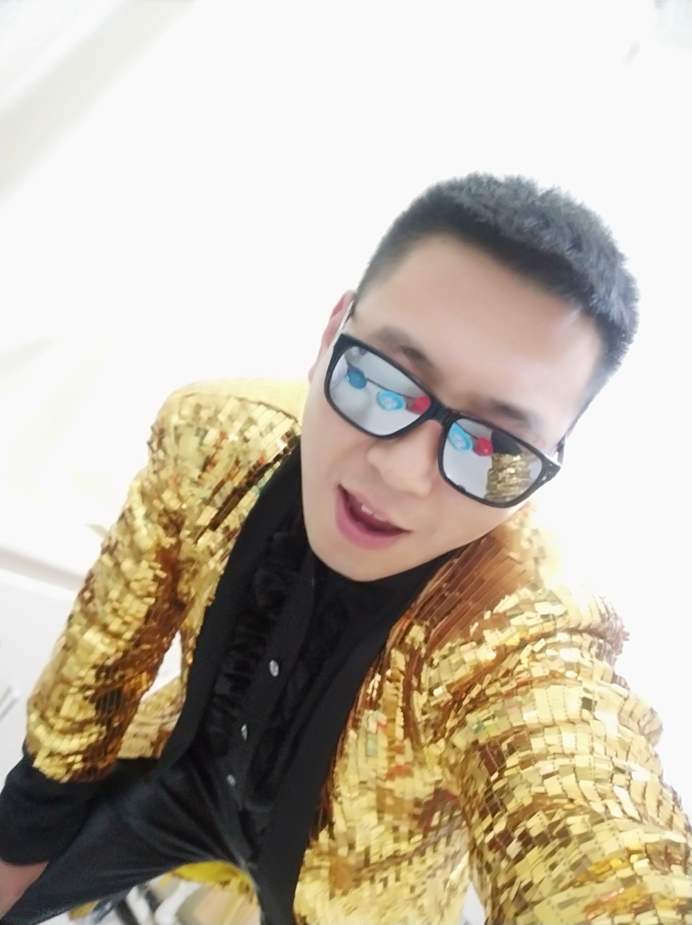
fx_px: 587
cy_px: 462
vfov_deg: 76.4
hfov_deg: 61.0
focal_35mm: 22
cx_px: 346
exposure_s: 1/14
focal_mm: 3.86
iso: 1600
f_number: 2
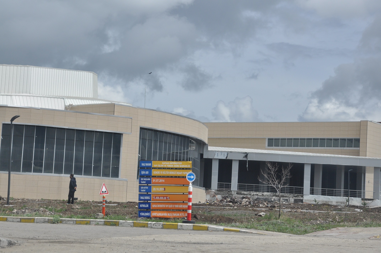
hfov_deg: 18.2
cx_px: 190
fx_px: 1189
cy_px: 126
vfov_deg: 12.1
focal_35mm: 112
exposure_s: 1/1600
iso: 400
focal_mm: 75
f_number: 10
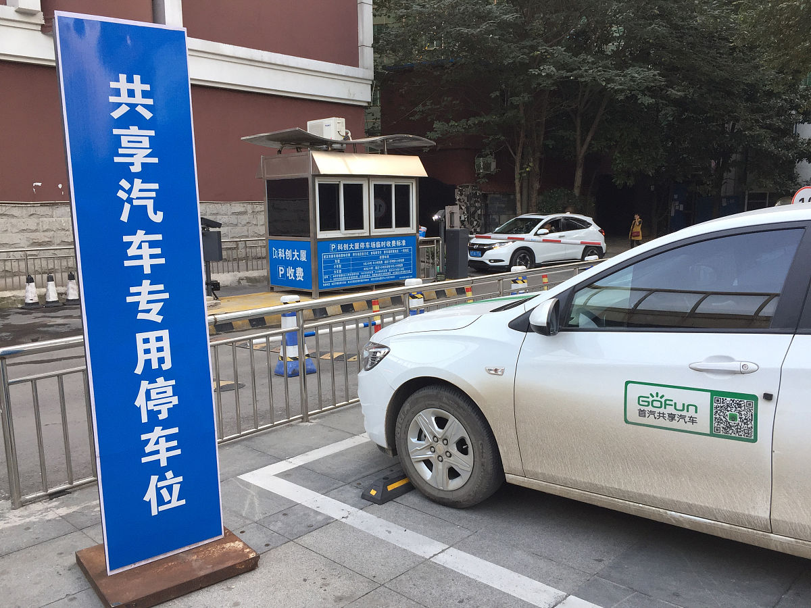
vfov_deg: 48.2
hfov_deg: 61.7
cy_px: 304
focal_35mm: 29
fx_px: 679
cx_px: 406
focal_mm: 4.15
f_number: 2.2
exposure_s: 1/100
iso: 50
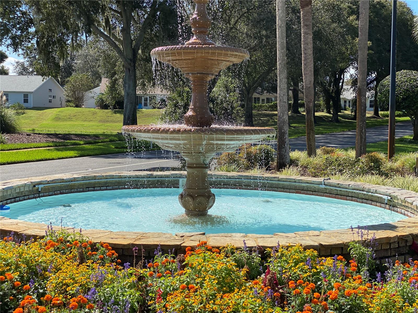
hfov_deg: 36.8
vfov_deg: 28.0
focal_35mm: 52
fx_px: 628
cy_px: 156
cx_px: 209
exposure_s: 1/1370
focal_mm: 6
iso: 20
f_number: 2
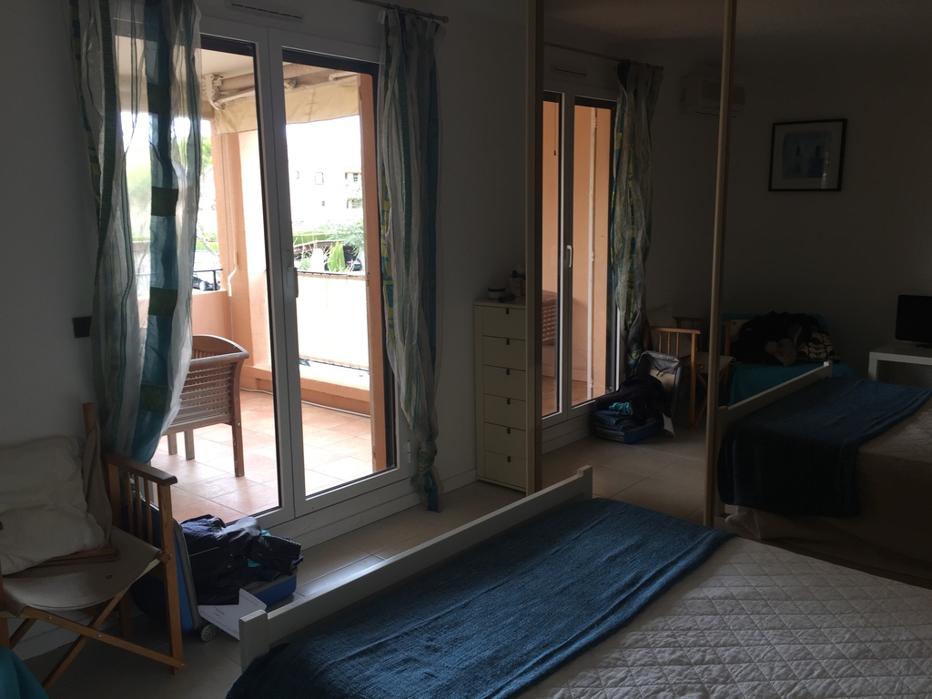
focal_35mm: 29
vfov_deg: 48.2
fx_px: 781
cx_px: 466
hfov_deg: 61.7
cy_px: 350
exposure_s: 1/50
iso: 32
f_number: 2.2
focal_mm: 4.15
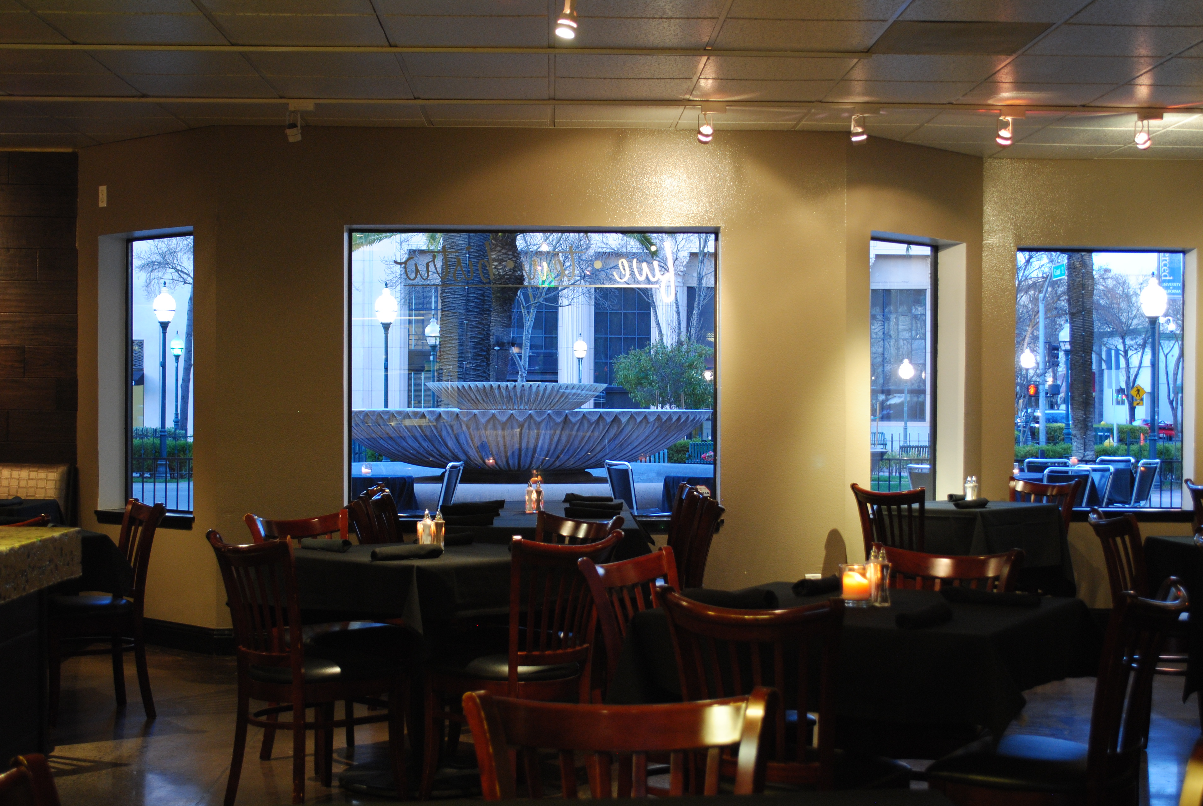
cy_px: 403
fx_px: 1756
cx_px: 602
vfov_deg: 25.8
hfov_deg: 37.8
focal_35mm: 52
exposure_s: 1/4
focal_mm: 35
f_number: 5
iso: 400
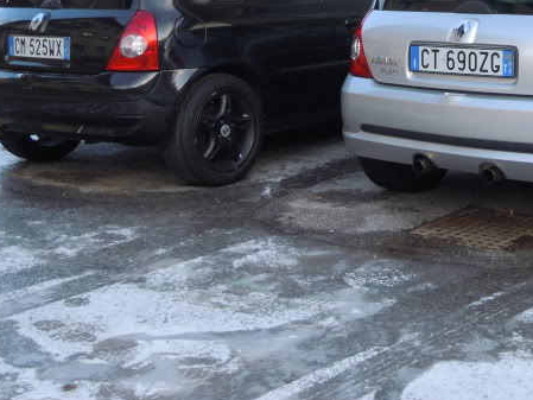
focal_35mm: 73
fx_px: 1124
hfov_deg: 26.2
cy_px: 51
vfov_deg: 19.8
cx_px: 421
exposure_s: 1/160
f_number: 3.2
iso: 100
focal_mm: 7.3
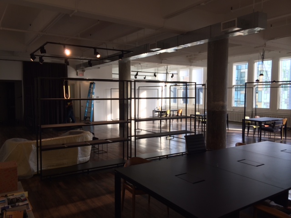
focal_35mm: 30
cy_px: 109
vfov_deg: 46.8
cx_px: 146
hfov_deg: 60.0
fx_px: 252
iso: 40
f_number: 2.2
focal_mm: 4.12
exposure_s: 1/120
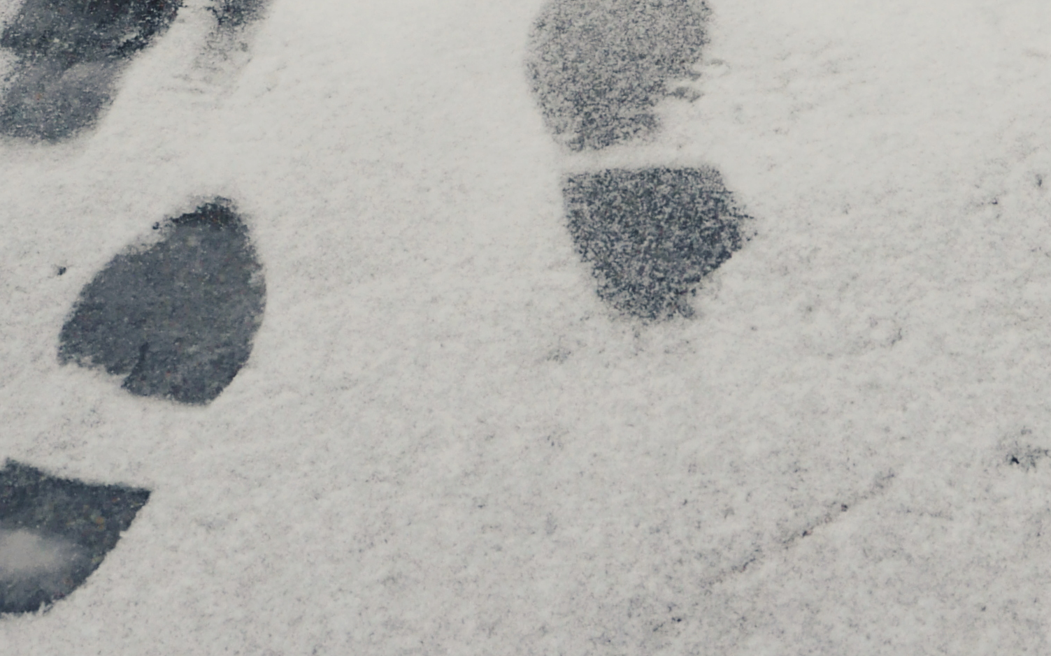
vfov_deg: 14.8
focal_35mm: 78
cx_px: 601
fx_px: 2234
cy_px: -483
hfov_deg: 26.4
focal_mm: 12
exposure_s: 1/100
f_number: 6.3
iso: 200
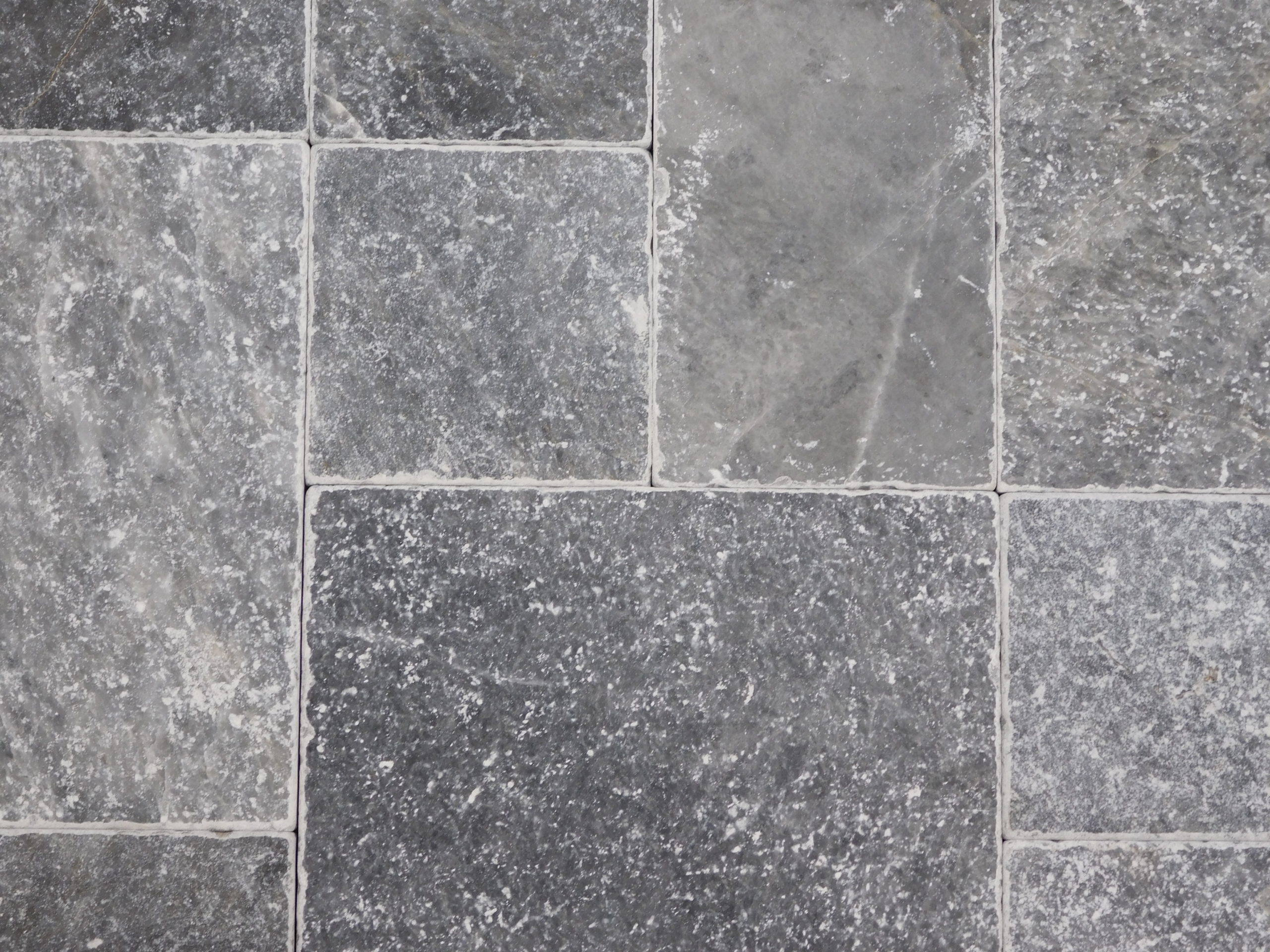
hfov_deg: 21.5
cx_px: 635
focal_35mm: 91
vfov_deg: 16.2
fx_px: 3339
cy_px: 476
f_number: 4.5
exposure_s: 1/50
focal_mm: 16.1
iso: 125
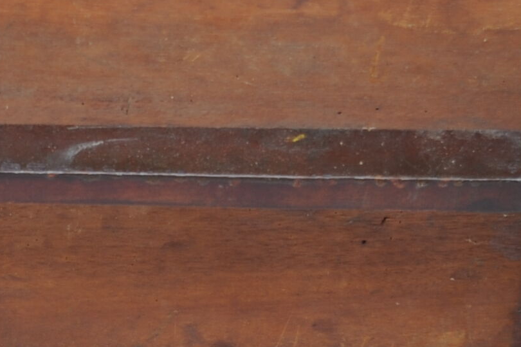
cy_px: 529
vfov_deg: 7.3
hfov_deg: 11.1
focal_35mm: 184
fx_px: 2661
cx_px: -27
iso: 200
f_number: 4.5
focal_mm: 35
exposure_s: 1/50
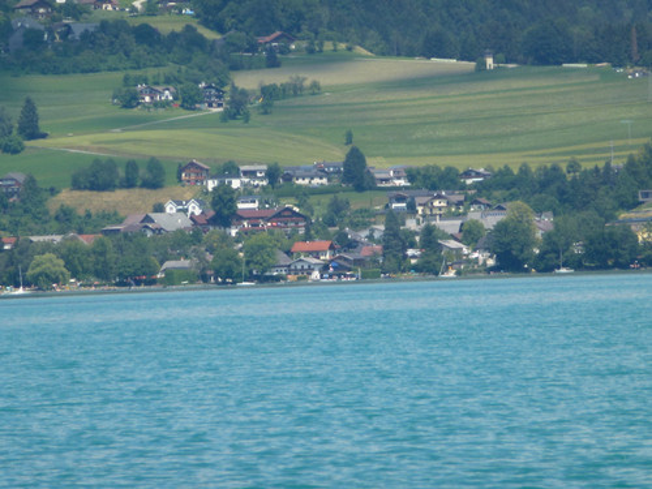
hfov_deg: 4.7
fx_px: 7967
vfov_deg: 3.5
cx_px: 326
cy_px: 244
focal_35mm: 423
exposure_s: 1/400
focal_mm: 68.8
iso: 100
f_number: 5.9
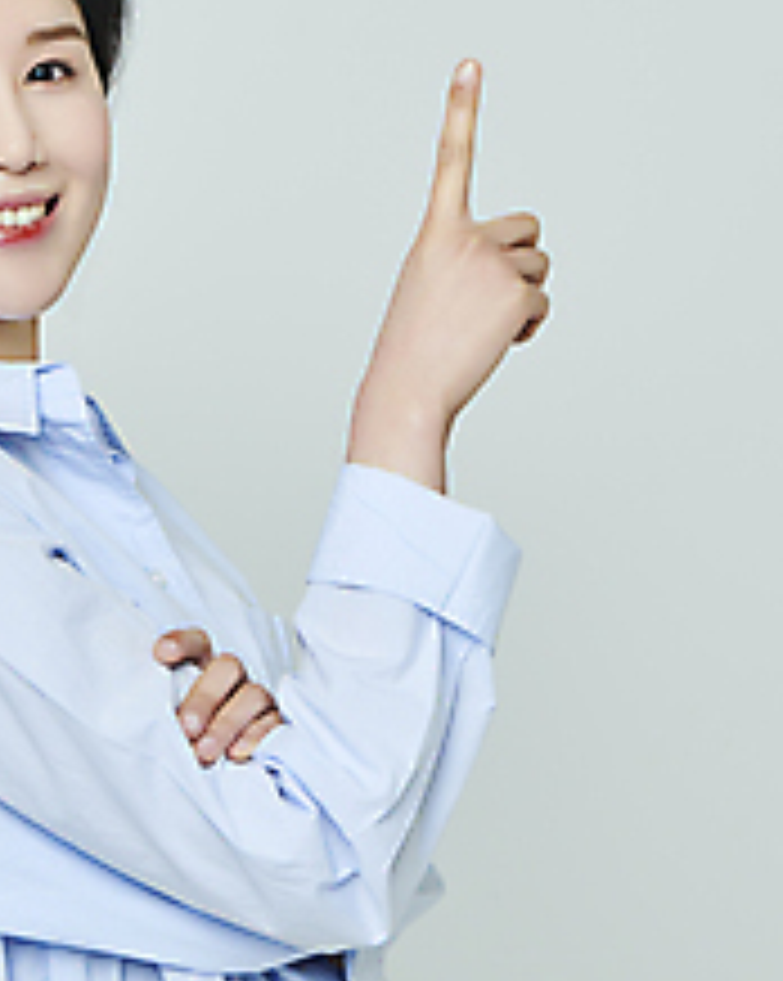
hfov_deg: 8.5
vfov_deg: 10.7
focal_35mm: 181
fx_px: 5250
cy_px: 441
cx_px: 310
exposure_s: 1/125
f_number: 11
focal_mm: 70
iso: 100
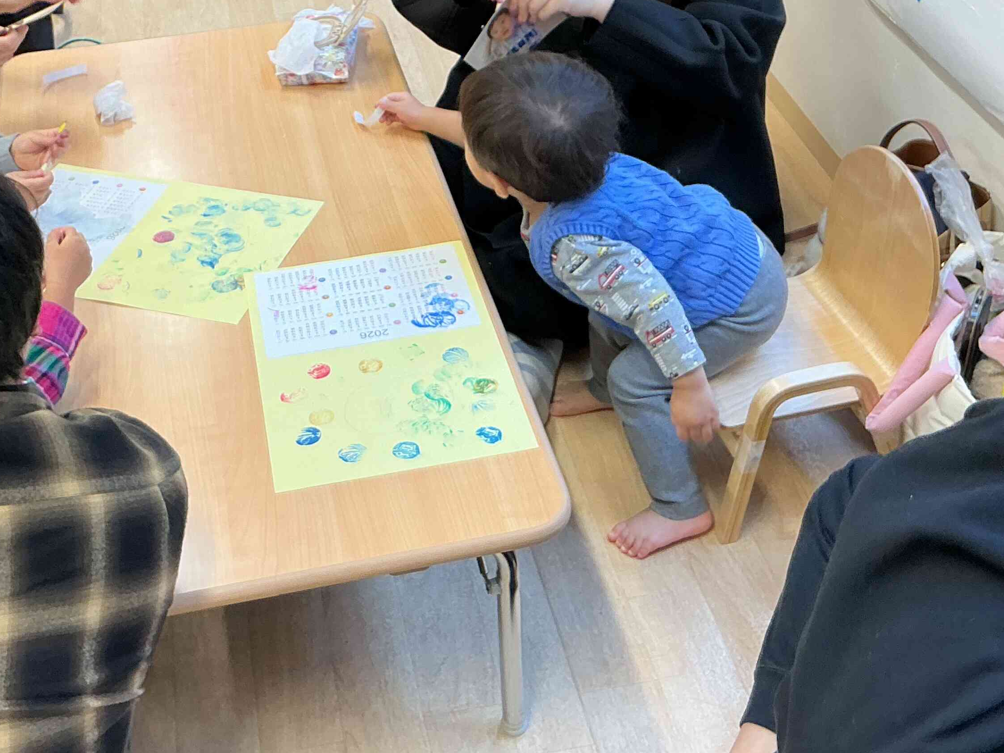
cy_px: 243
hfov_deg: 36.8
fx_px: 1508
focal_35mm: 52
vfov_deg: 27.8
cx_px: 429
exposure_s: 1/60
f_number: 1.8
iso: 40
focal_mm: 3
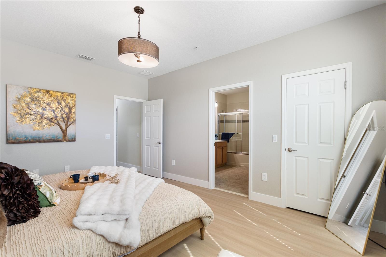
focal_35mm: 15
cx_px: 193
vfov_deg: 77.3
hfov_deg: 100.4
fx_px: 161
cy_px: 128
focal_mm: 10
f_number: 4.5
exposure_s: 1/320
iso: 400
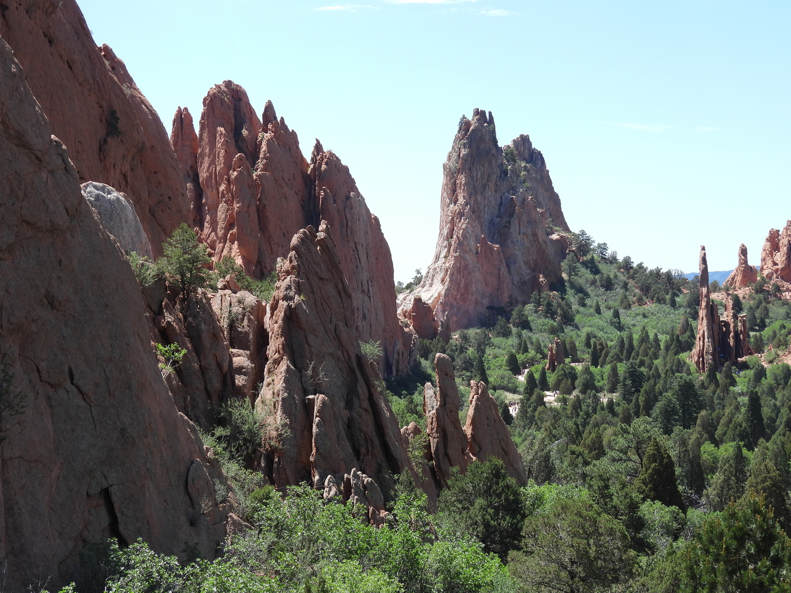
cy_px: 296
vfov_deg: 18.4
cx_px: 396
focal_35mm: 80
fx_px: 1828
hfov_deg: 24.4
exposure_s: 1/500
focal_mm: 14.3
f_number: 3.5
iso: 100
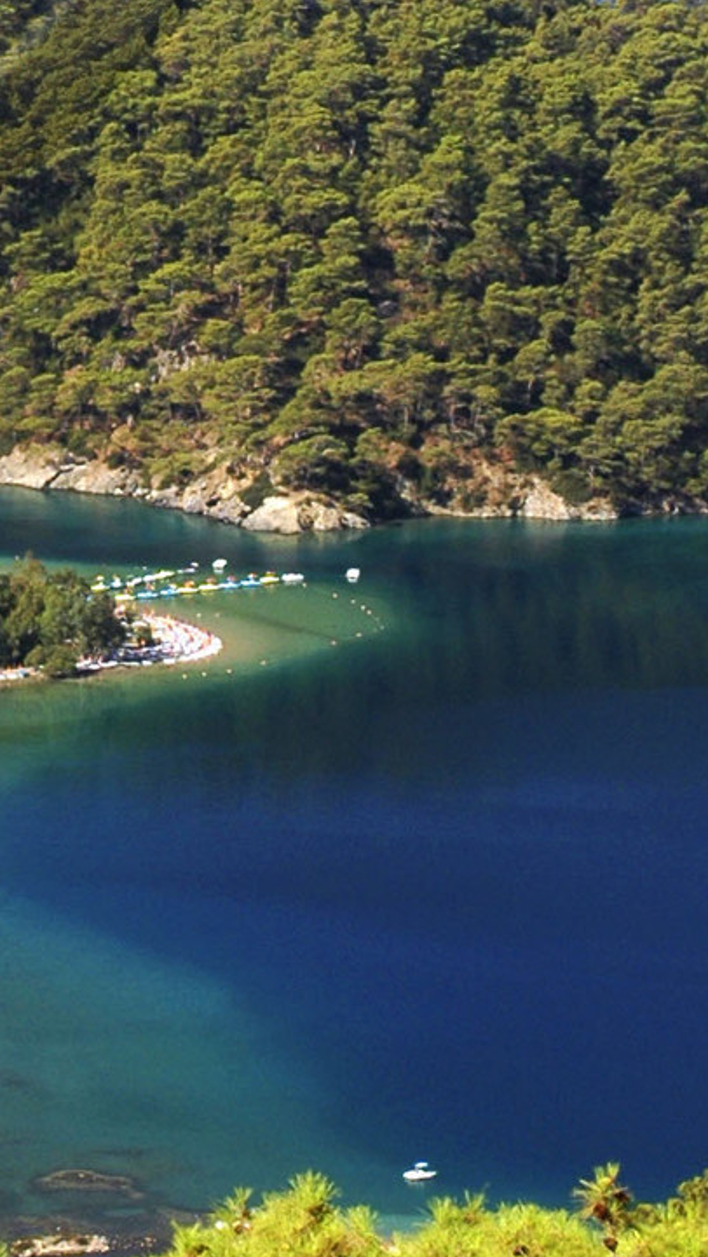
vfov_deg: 9.6
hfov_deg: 5.5
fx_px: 7336
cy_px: -469
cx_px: -488
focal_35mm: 220
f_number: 8
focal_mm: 42
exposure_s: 1/125
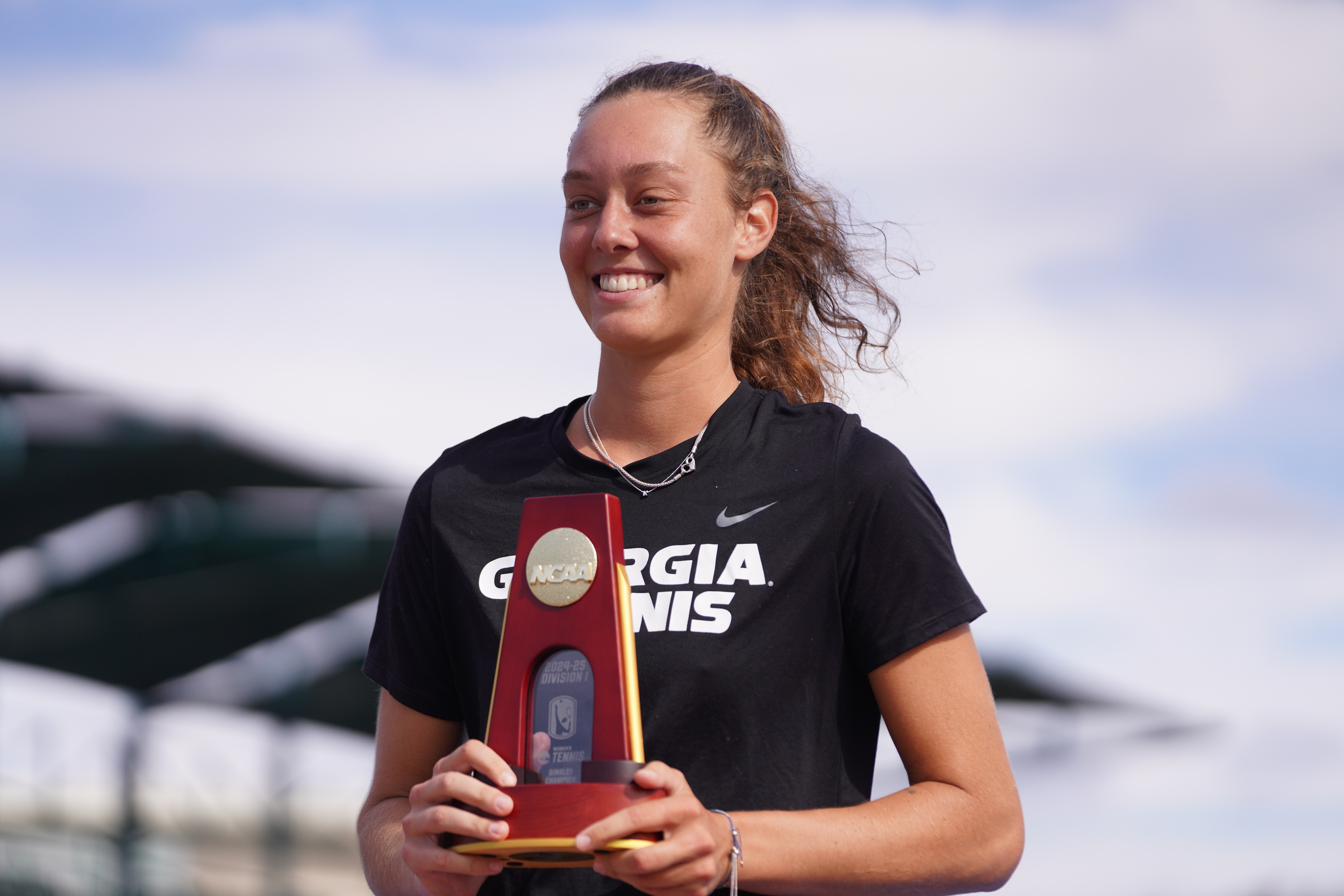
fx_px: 5525
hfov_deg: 13.9
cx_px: 672
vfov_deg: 9.3
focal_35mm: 148
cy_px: 448
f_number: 3.2
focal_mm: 148
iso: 500
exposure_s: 1/6400
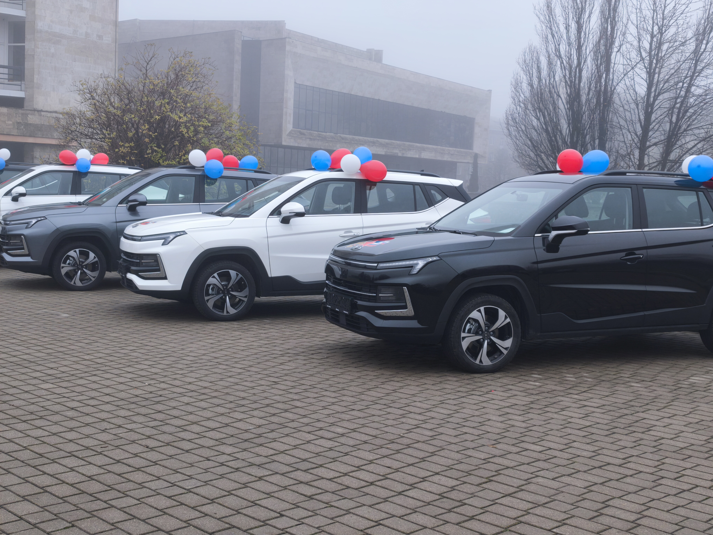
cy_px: 268
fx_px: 947
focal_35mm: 46
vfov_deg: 31.5
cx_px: 356
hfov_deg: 41.2
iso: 64
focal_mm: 6.57
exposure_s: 1/100
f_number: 1.6
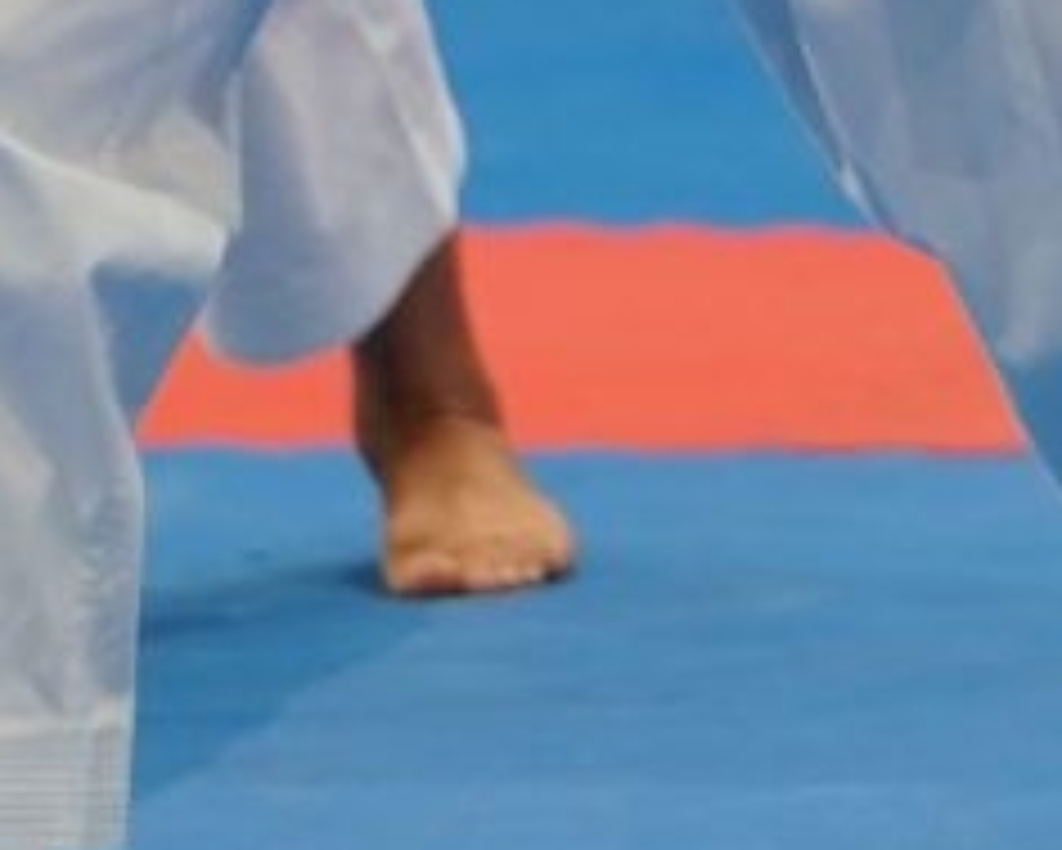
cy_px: -854
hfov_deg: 2.0
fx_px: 29683
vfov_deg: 1.6
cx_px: 2169
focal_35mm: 944
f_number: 2.8
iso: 800
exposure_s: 1/500
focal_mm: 132
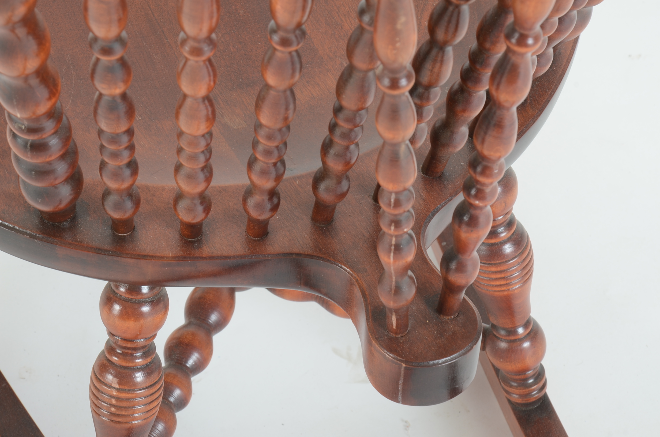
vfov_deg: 8.7
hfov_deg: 13.1
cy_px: 218
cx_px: 330
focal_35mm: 158
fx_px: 2882
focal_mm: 105
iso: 125
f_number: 13
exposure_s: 1/100
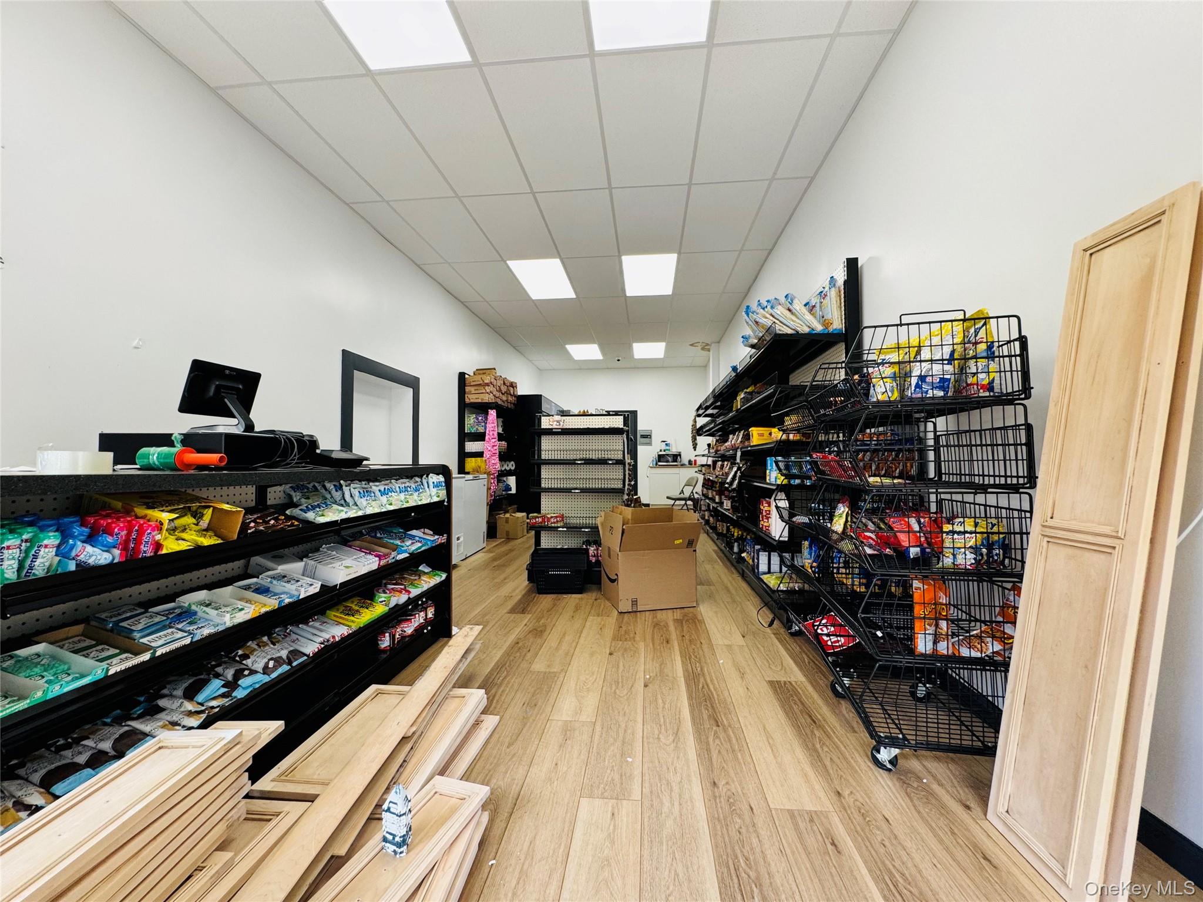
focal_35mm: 14
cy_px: 451
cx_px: 602
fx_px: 487
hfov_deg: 102.1
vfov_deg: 85.7
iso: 125
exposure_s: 1/120
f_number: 2.2
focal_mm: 2.22
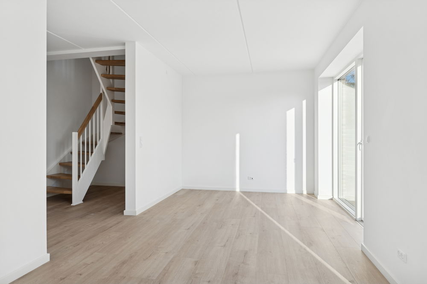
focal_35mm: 23
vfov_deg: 54.6
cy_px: 142
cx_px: 214
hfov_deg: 75.5
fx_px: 276
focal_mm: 15.5
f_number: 8
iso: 200
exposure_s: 1/30
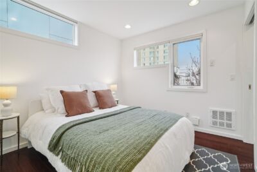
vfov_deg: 73.8
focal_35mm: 16
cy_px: 86
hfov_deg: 96.7
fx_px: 114
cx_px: 128
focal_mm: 16
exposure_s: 1/100
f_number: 8
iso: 1600
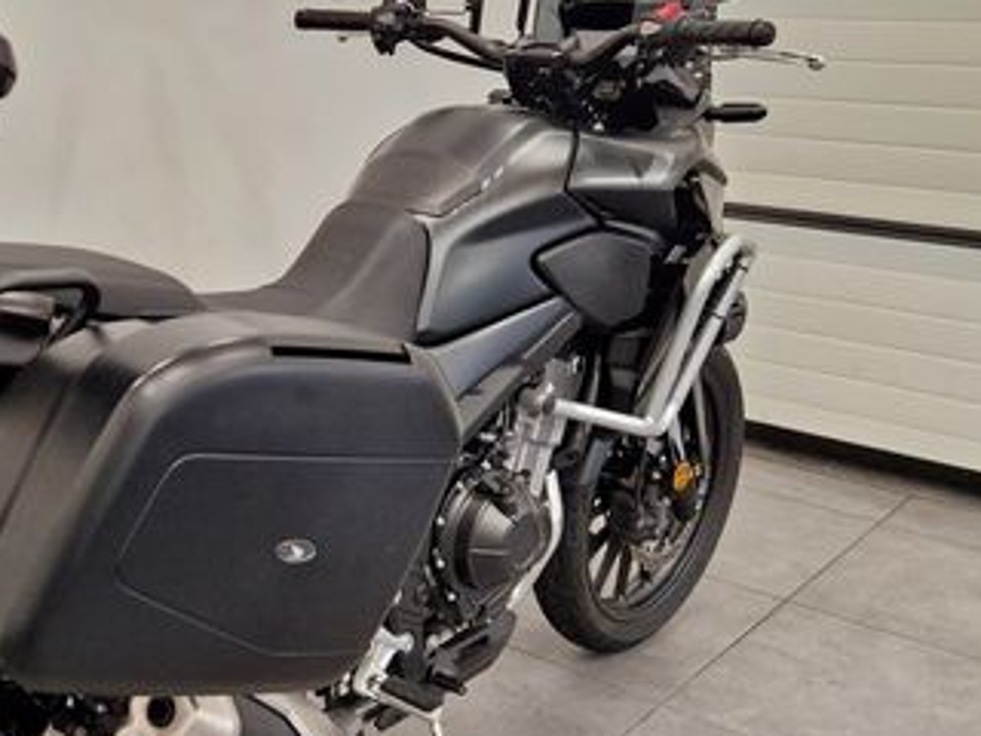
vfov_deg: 31.5
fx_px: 1304
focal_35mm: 46
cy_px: 386
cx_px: 184
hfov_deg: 39.5
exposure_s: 1/100
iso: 800
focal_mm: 5.4
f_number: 1.8
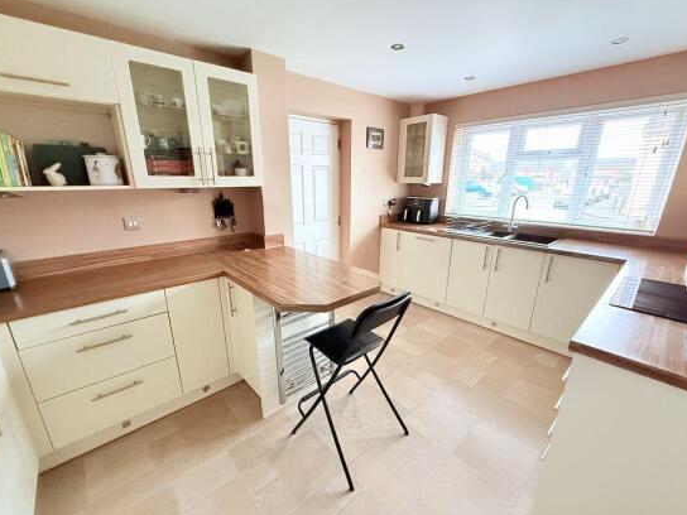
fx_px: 298
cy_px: 269
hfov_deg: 98.2
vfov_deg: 81.7
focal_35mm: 15
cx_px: 340
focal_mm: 2.22
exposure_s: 1/50
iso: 800
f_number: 2.2
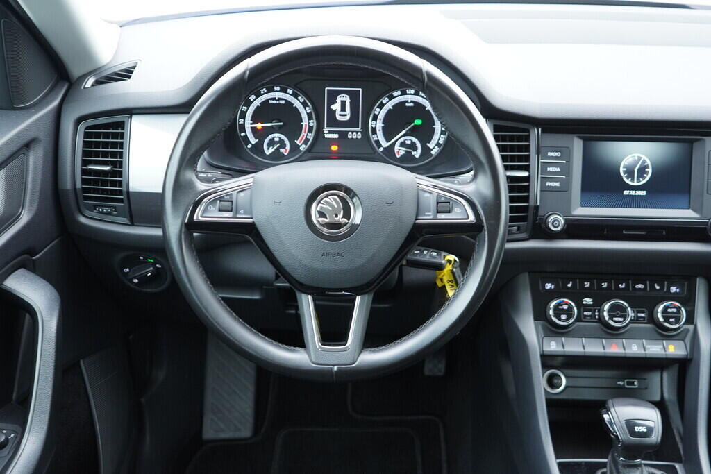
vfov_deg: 36.9
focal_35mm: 36
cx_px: 356
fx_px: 711
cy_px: 237
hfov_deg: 53.1
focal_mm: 24
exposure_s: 1/40
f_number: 2.8
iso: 640
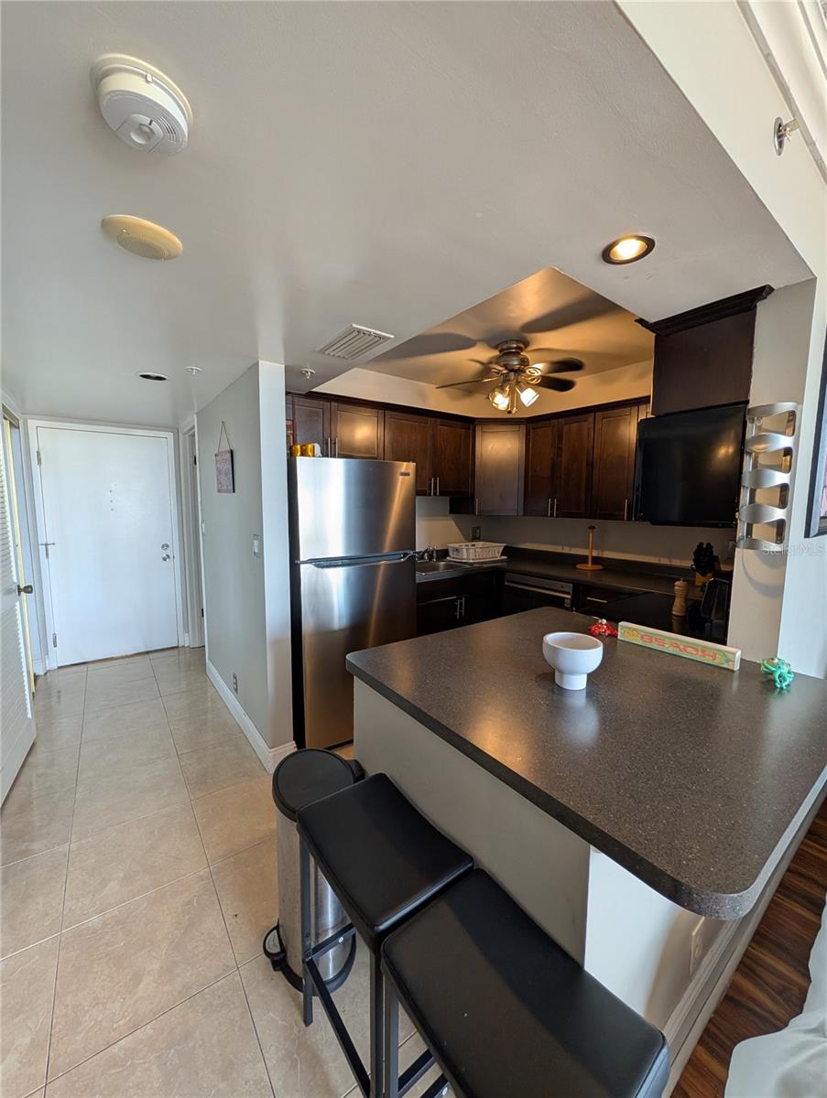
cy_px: 549
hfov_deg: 94.6
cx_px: 414
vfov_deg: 110.5
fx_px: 381
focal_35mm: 12
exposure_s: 1/120
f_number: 1.7
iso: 206
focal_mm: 2.02
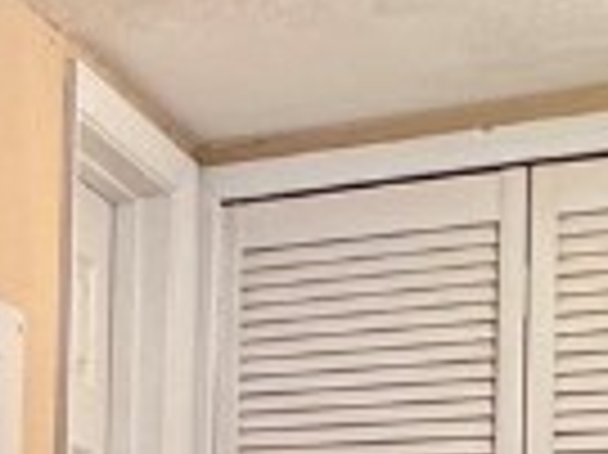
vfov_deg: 13.3
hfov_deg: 11.4
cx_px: -1193
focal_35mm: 106
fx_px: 1860
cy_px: 634
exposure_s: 1/60
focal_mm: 2.22
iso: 200
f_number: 2.2
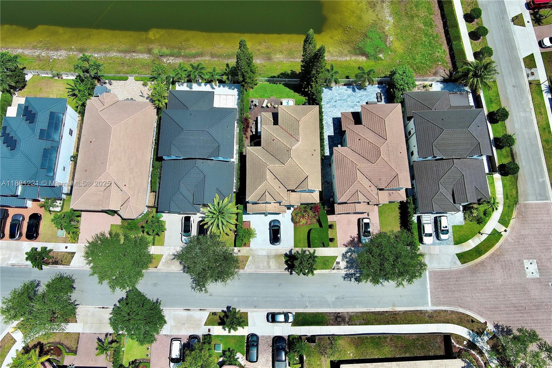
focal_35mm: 29
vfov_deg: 44.9
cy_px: 184
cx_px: 276
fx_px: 445
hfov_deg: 63.7
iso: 101
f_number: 2.8
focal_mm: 10.57
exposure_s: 1/1992
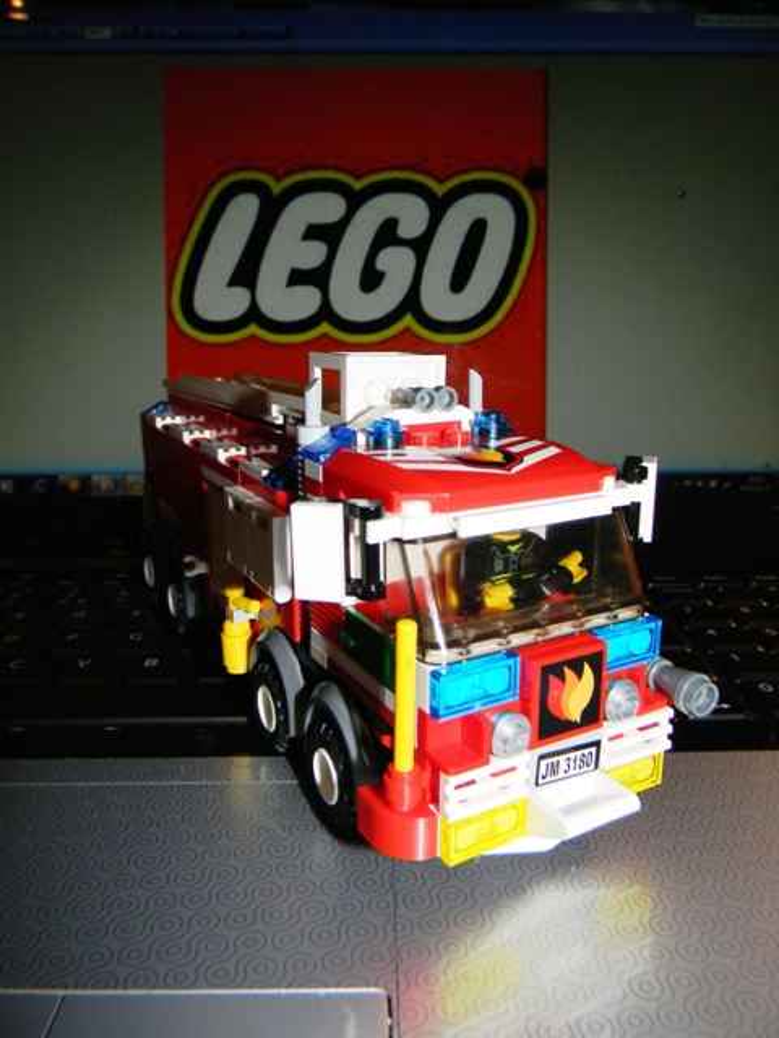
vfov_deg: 63.4
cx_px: 390
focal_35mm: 28
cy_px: 519
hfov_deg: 49.7
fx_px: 840
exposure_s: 1/26
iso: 200
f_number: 7
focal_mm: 5
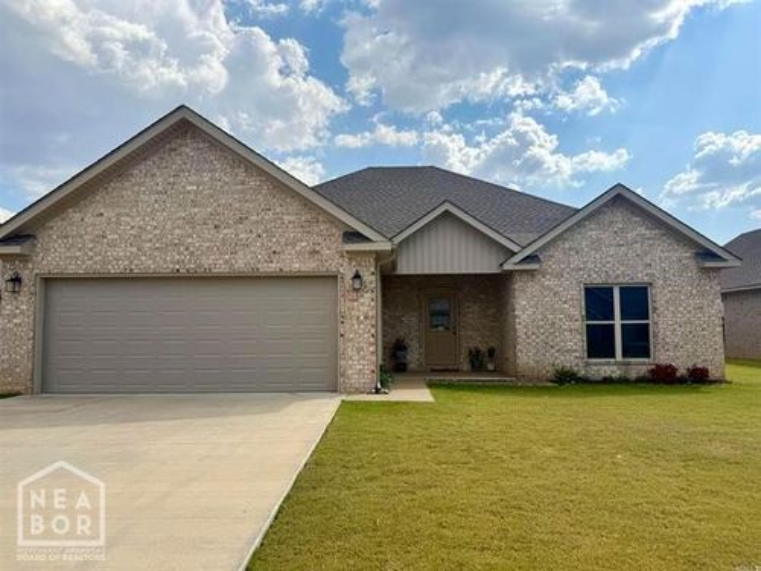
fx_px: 528
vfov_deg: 56.8
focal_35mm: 24
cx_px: 380
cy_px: 286
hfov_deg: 71.6
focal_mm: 6.76
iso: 80
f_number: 1.78
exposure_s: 1/6711
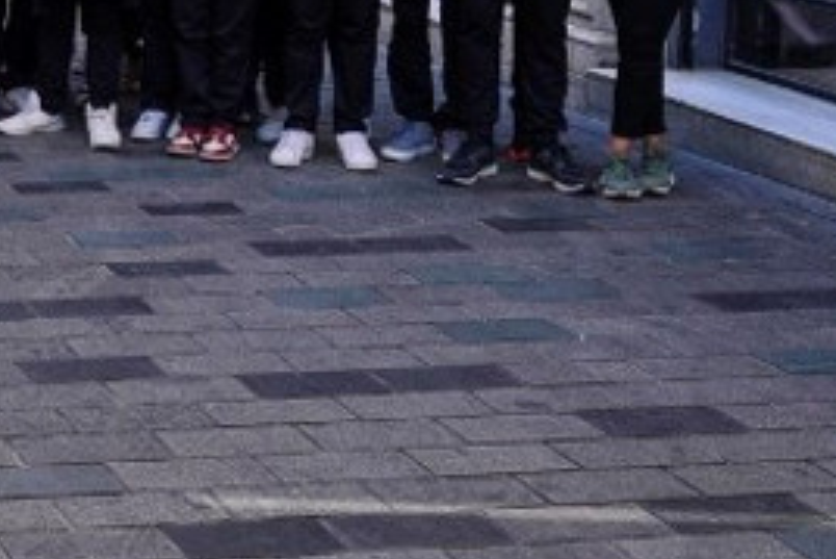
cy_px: -142
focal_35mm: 89
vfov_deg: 14.8
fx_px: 2068
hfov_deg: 20.6
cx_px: -287
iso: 400
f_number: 5.6
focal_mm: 31
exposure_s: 1/500
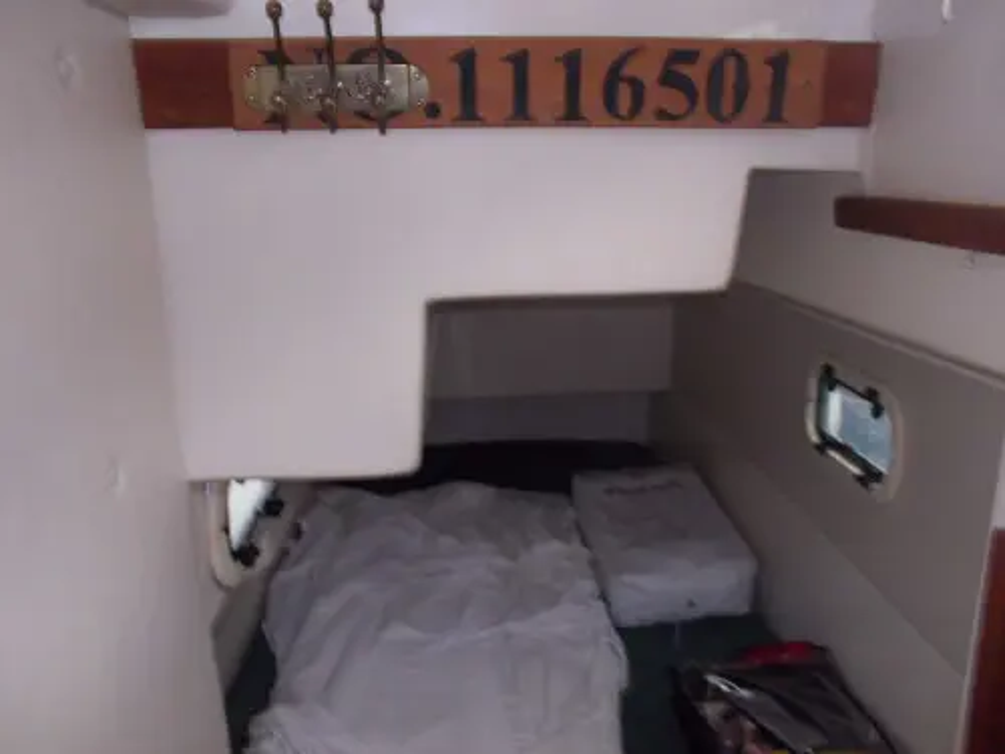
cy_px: 377
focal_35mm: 29
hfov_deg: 61.7
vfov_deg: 48.2
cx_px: 502
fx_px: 842
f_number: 3.3
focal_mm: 4.1
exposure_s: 1/25
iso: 200
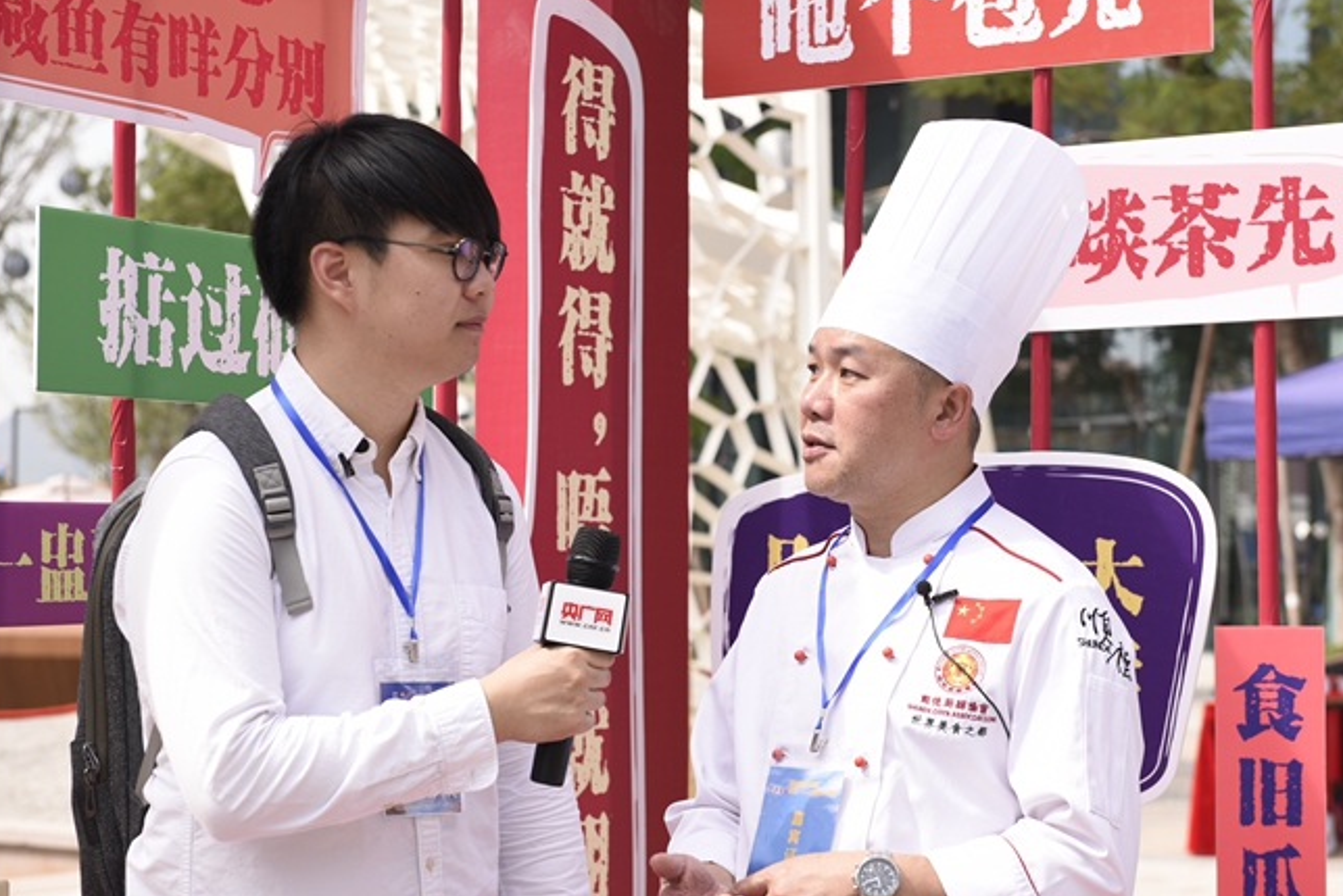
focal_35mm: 87
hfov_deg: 23.4
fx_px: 3247
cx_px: 676
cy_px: 452
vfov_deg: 15.7
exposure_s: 1/320
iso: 100
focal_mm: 70
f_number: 5.6
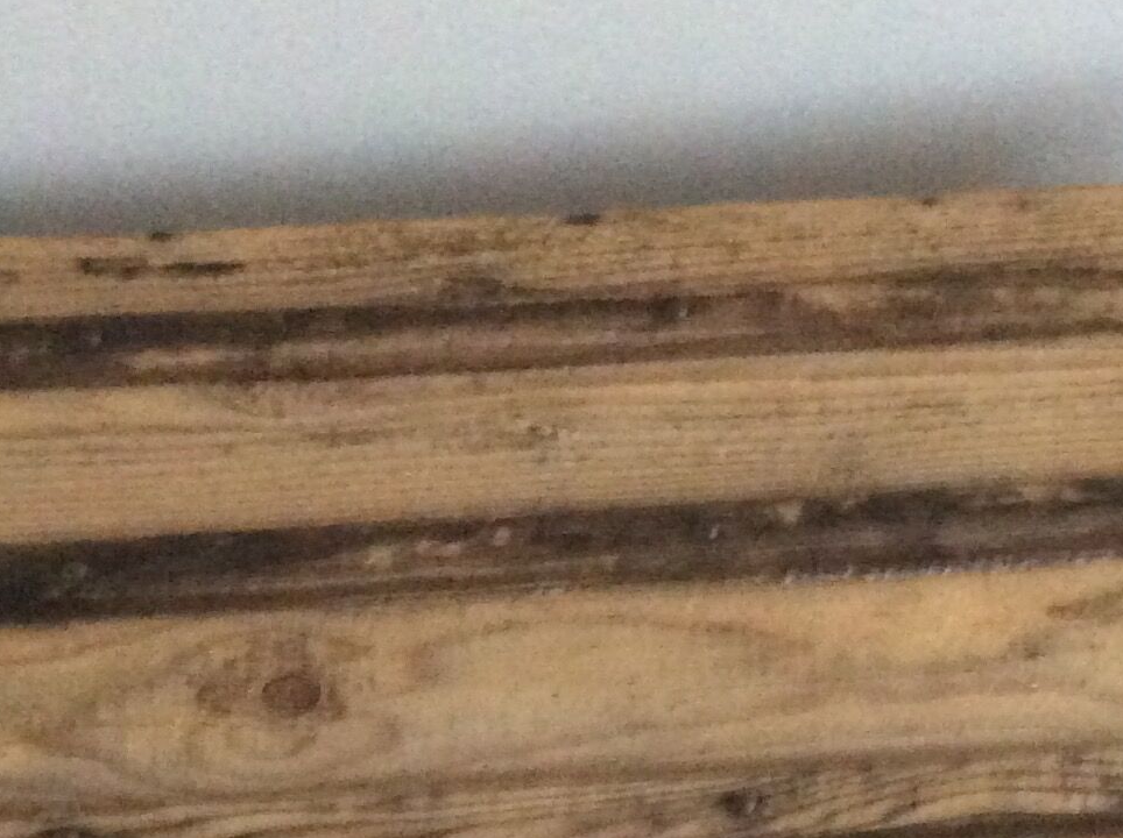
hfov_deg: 22.8
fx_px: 2786
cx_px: 644
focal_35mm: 86
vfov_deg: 16.8
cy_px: 805
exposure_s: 1/17
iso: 500
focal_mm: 3.3
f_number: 2.4
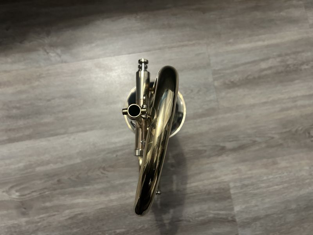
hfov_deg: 67.3
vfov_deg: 53.1
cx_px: 156
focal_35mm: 26
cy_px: 118
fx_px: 235
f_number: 1.5
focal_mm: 5.7
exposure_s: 1/33
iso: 400
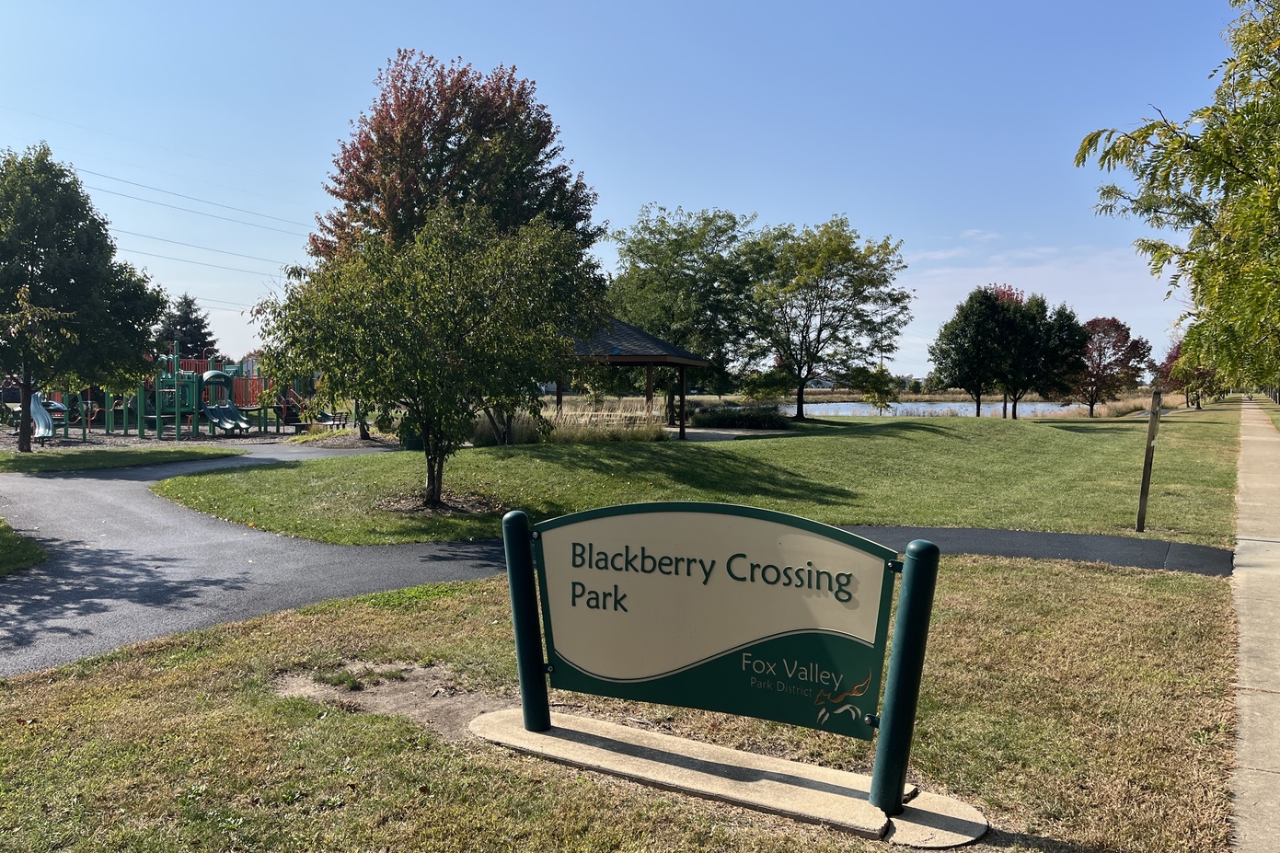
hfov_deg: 65.5
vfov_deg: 46.4
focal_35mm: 28
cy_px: 399
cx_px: 654
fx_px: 995
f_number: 1.6
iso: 50
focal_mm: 5.1
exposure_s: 1/4016
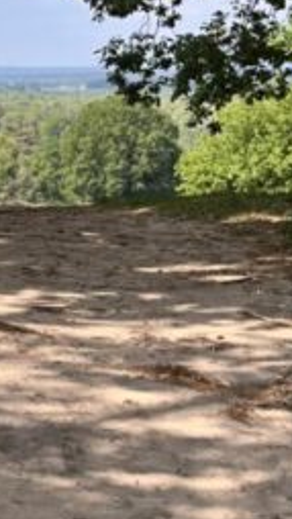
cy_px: 102
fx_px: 1568
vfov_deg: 18.6
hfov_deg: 10.6
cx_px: 188
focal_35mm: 114
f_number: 1.6
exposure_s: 1/1580
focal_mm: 5.1
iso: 50
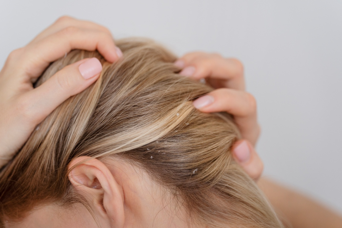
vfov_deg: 13.0
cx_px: 171
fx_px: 997
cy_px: 114
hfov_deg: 19.5
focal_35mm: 105
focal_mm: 105
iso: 640
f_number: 3.2
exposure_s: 1/200
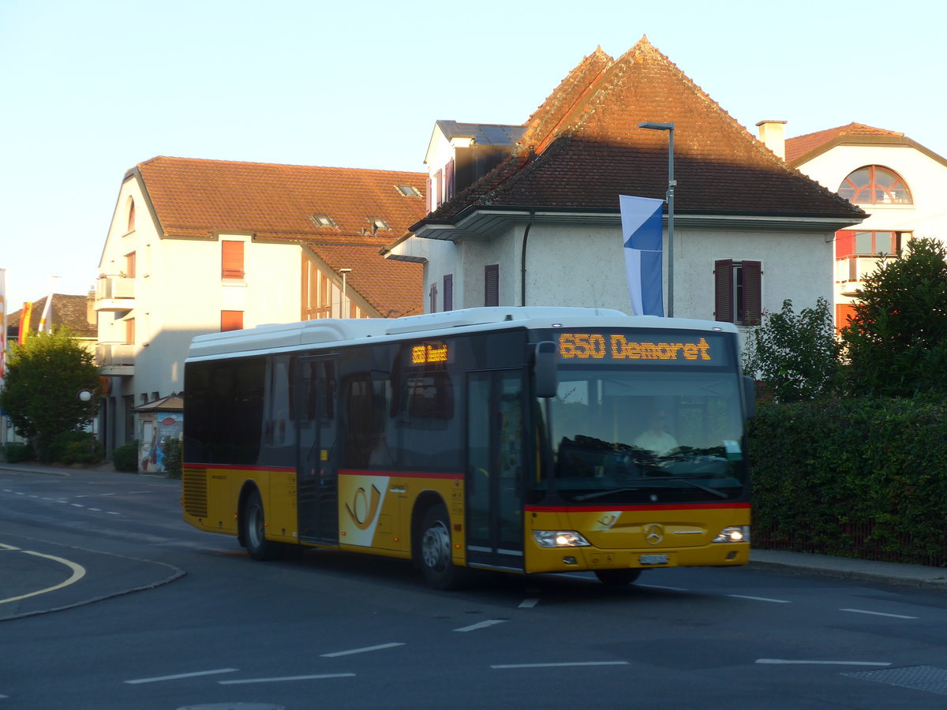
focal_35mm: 80
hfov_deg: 24.4
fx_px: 2189
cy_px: 355
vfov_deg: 18.4
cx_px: 474
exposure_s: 1/100
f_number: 4.4
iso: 80
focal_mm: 16
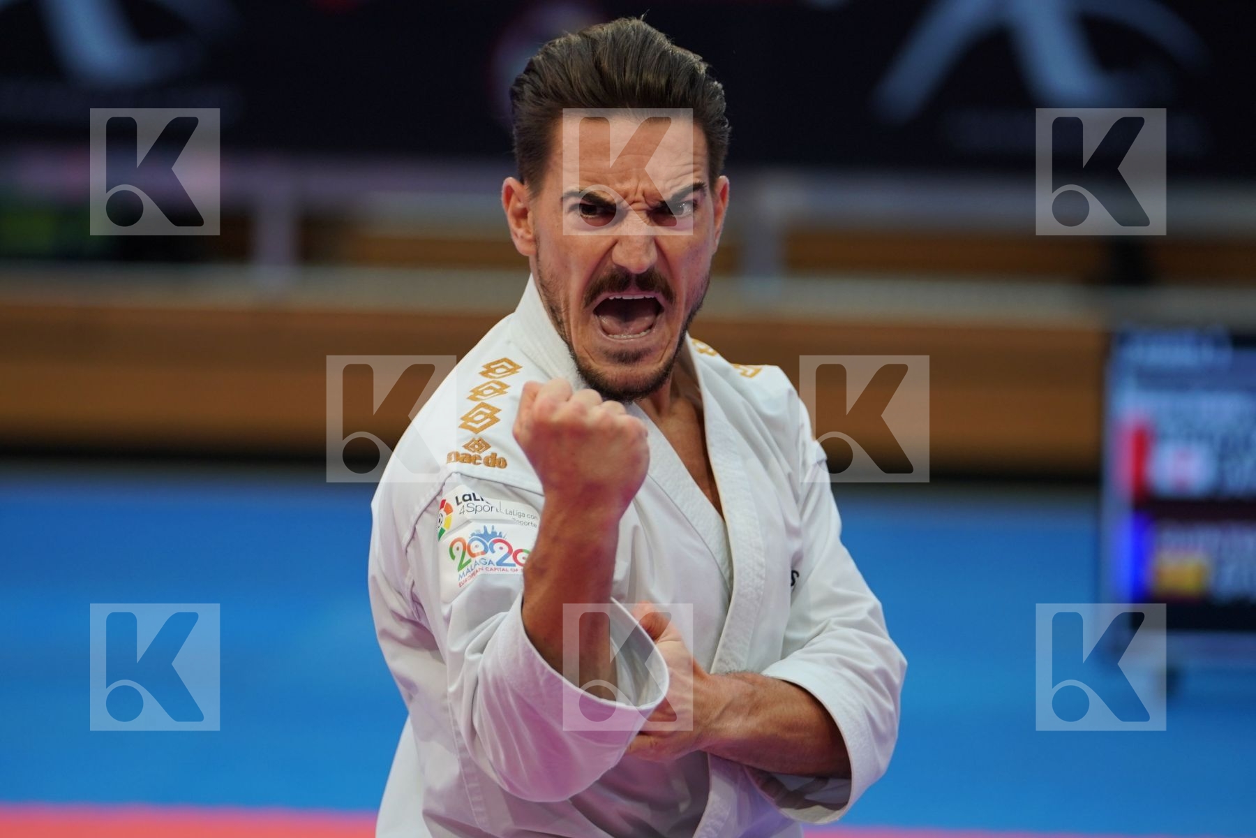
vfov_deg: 5.6
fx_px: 8582
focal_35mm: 246
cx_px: 628
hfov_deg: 8.4
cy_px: 419
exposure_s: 1/400
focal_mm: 164
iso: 500
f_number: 2.8
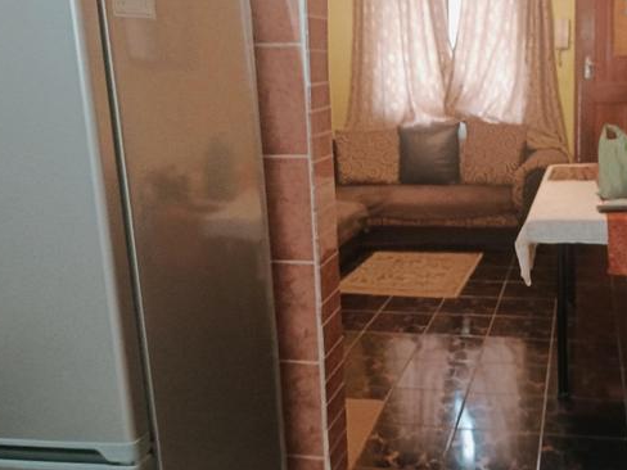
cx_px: 434
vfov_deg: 35.1
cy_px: 220
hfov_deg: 44.9
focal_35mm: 41
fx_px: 743
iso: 1250
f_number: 1.7
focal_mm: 4.7
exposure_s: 1/33.3
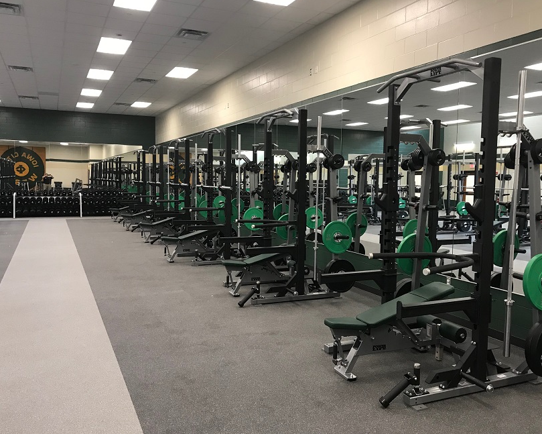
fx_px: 481
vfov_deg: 48.5
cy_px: 215
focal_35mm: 30
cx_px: 275
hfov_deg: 58.8
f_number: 1.8
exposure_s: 1/19
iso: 40
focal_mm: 3.99
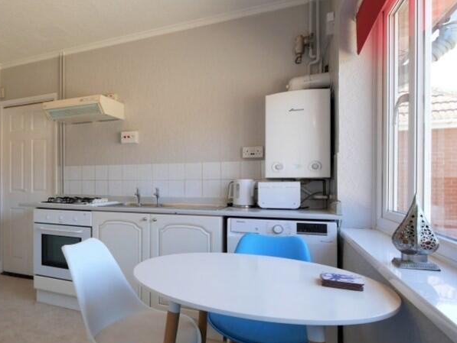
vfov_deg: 56.9
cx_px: 102
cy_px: 183
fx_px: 317
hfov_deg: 66.0
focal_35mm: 24
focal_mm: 7
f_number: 4
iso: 200
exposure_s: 1/60
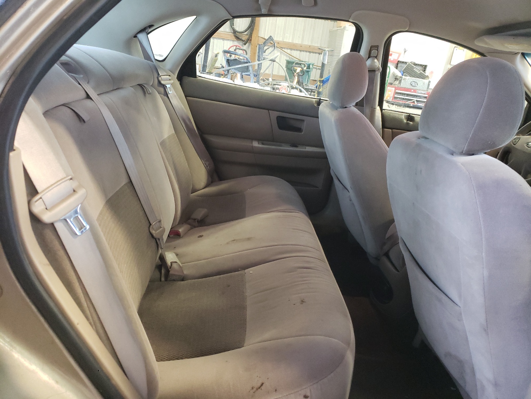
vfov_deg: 53.1
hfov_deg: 67.3
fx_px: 399
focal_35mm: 26
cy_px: 200
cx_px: 266
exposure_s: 1/30
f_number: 1.5
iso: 379
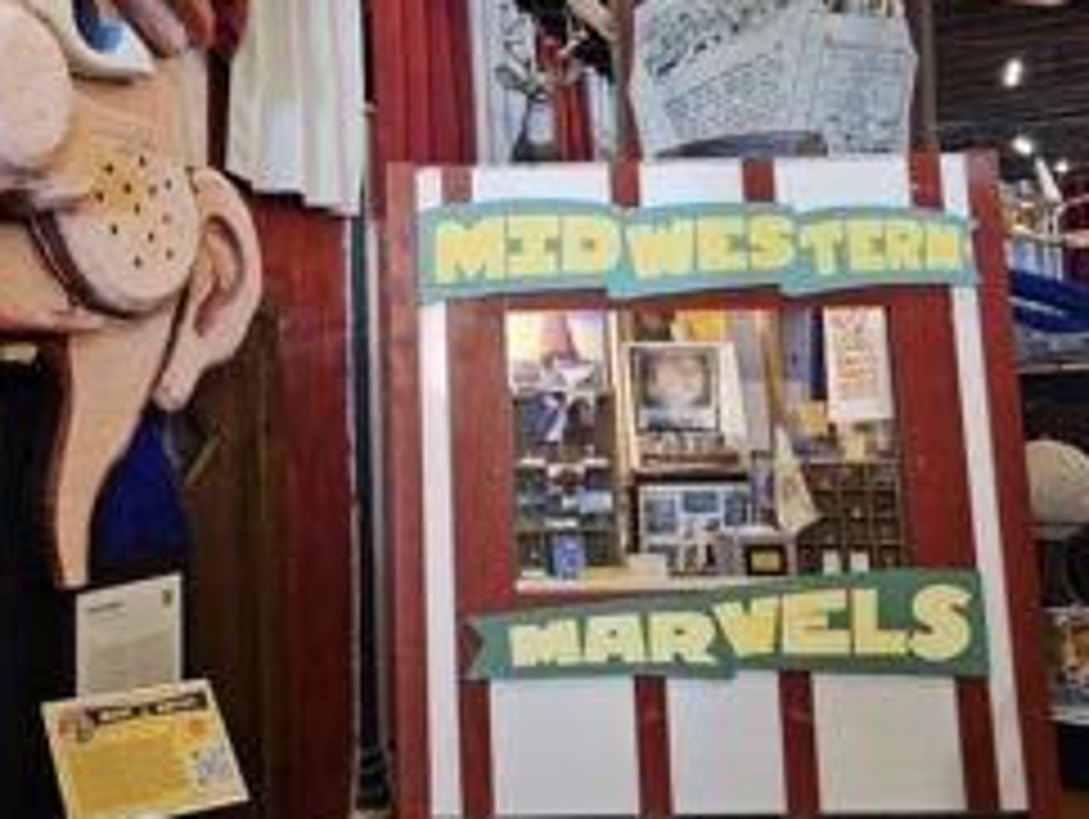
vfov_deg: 37.5
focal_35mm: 38
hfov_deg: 47.9
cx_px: 342
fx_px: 1197
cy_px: 297
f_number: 1.7
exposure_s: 1/24
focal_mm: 6.3
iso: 500
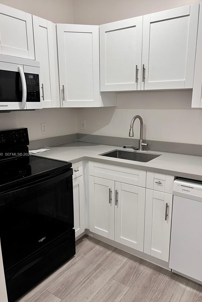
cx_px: 101
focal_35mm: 28
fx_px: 236
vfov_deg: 65.5
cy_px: 155
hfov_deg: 46.4
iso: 80
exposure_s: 1/60
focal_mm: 5.7
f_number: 1.5
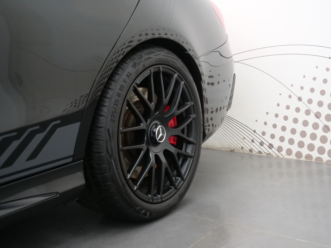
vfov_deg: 32.9
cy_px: 124
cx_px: 166
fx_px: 421
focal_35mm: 44
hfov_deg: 42.9
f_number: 4
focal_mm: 22
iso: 1600
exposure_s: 1/250
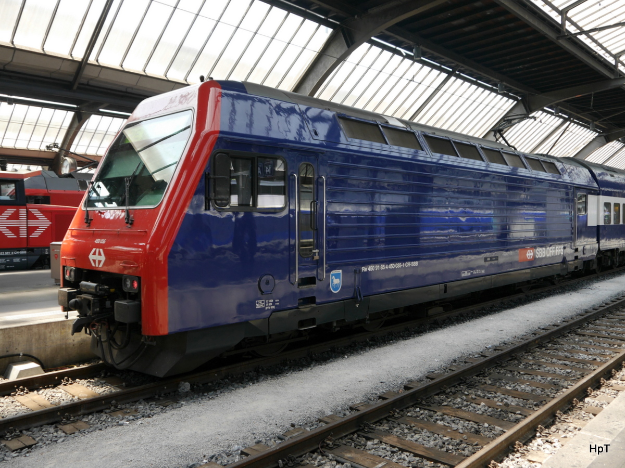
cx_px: 312
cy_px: 234
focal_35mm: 30
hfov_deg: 60.0
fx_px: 542
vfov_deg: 46.8
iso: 160
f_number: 4
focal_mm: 15
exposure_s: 1/125
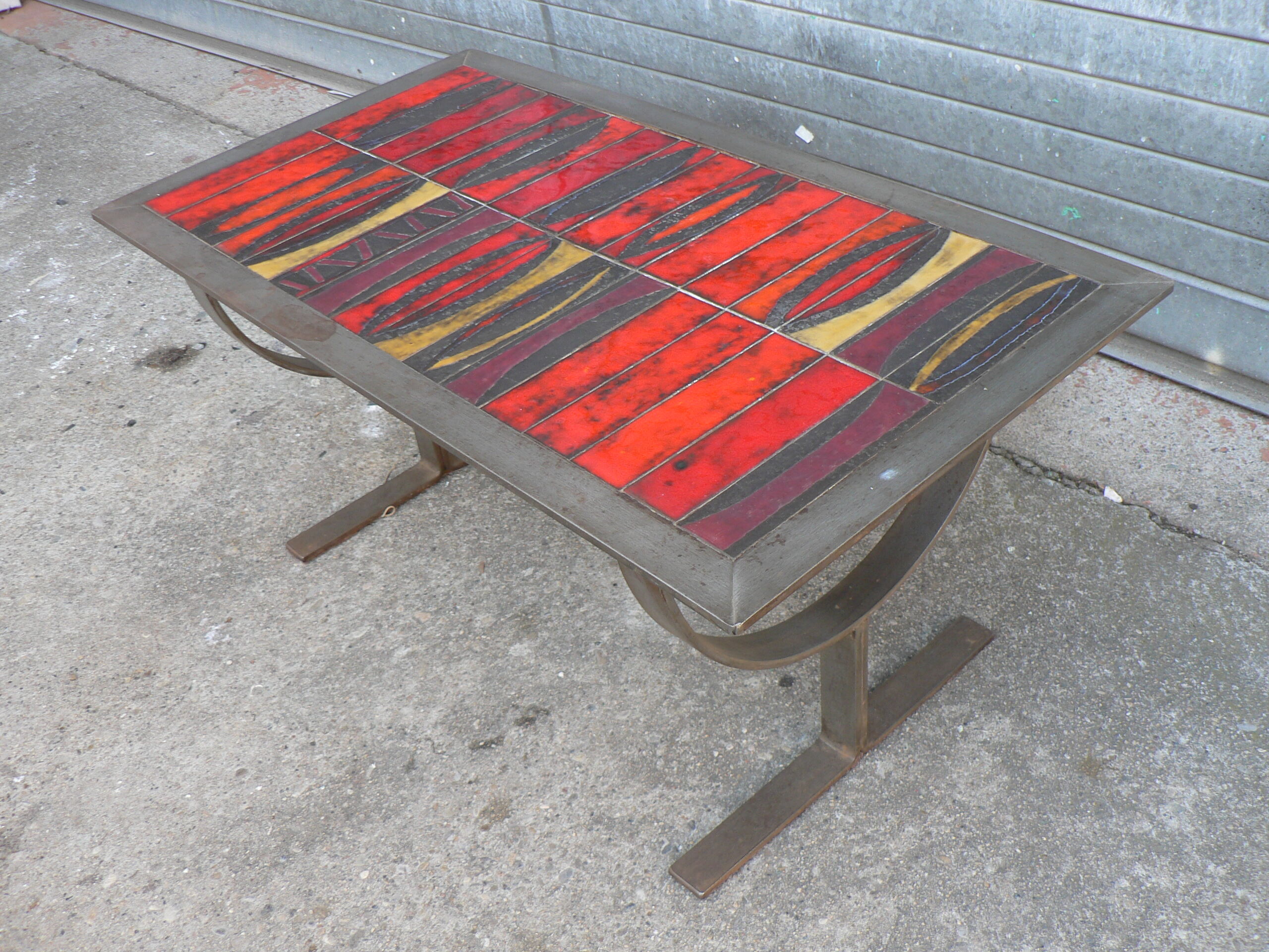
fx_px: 1320
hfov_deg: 51.4
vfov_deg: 39.7
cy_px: 476
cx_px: 634
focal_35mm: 36
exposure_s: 1/60
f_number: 2.8
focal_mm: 6
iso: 80
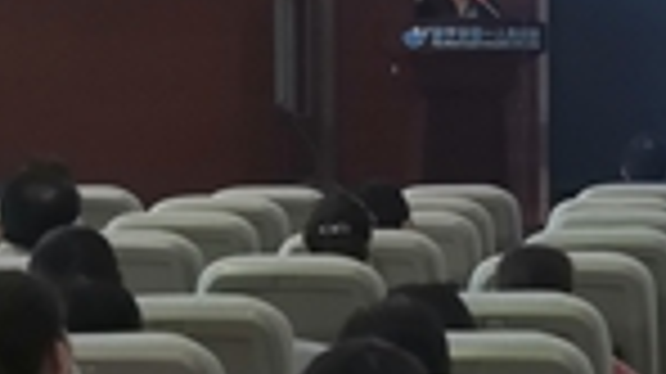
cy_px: 149
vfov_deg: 7.1
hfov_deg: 11.4
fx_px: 3000
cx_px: 1364
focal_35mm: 170
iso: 160
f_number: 1.8
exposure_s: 1/50
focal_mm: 3.95
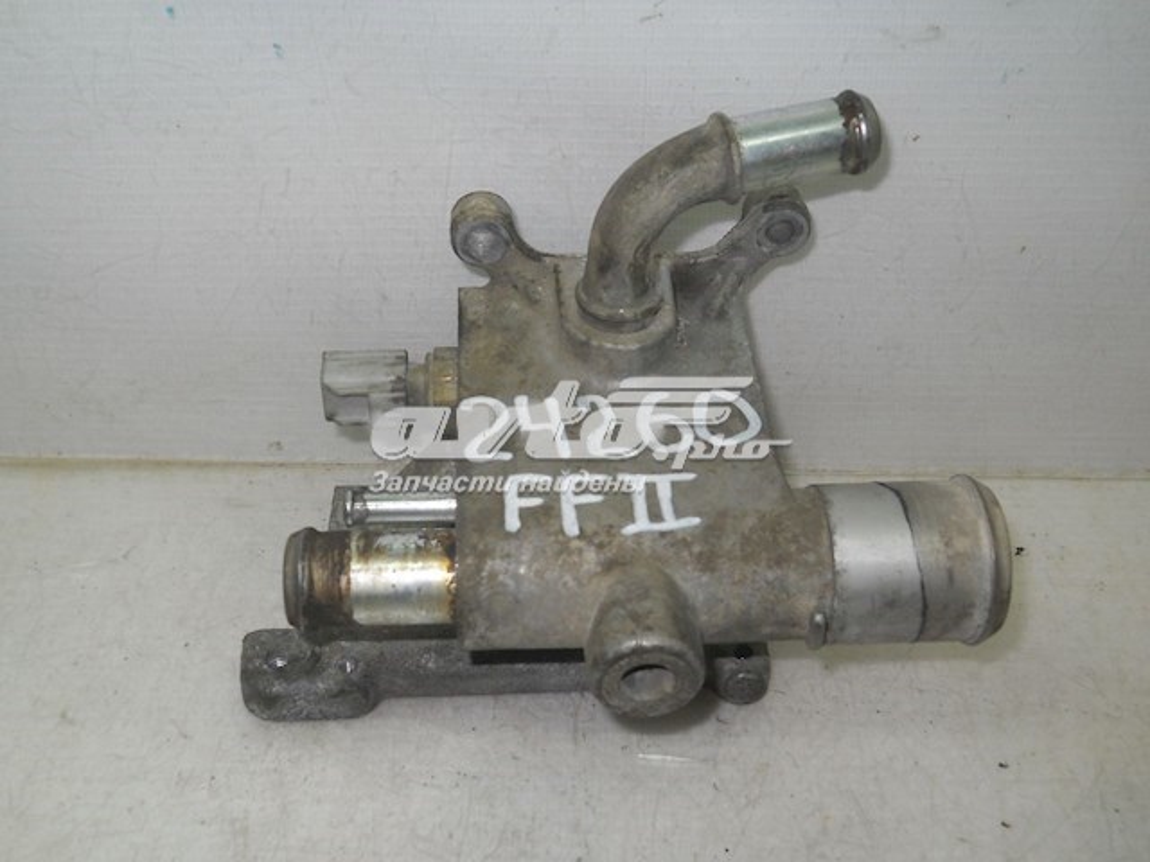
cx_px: 575
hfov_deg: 45.8
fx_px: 1362
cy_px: 431
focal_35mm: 41
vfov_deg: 35.1
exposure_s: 1/30
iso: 80
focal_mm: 6.72
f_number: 5.5
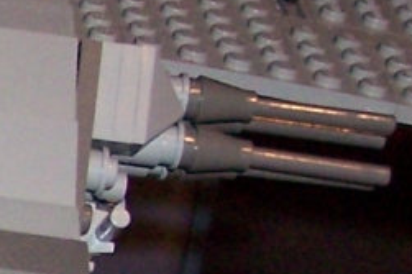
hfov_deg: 7.2
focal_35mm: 259
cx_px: -748
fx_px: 2962
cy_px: 522
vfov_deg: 5.2
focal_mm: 8
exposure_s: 1/60
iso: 200
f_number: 2.8
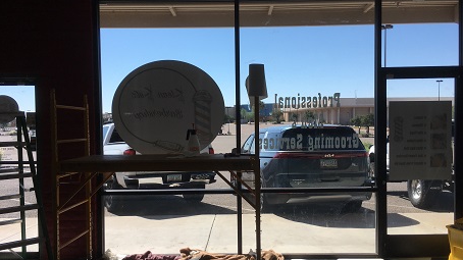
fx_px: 393
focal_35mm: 32
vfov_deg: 36.6
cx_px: 234
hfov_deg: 61.0
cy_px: 135
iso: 25
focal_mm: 4.15
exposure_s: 1/1876
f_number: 2.2
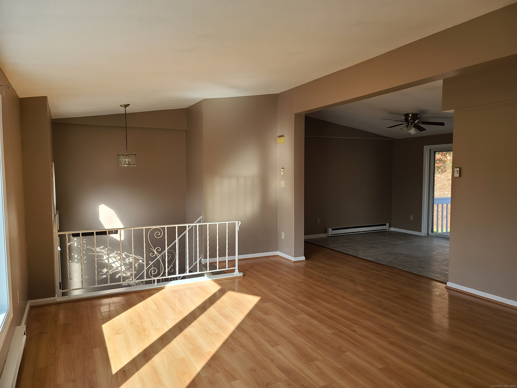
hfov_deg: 69.4
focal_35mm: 25
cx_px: 258
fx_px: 373
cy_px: 194
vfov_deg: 54.9
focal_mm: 7
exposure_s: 1/119
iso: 20
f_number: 1.8
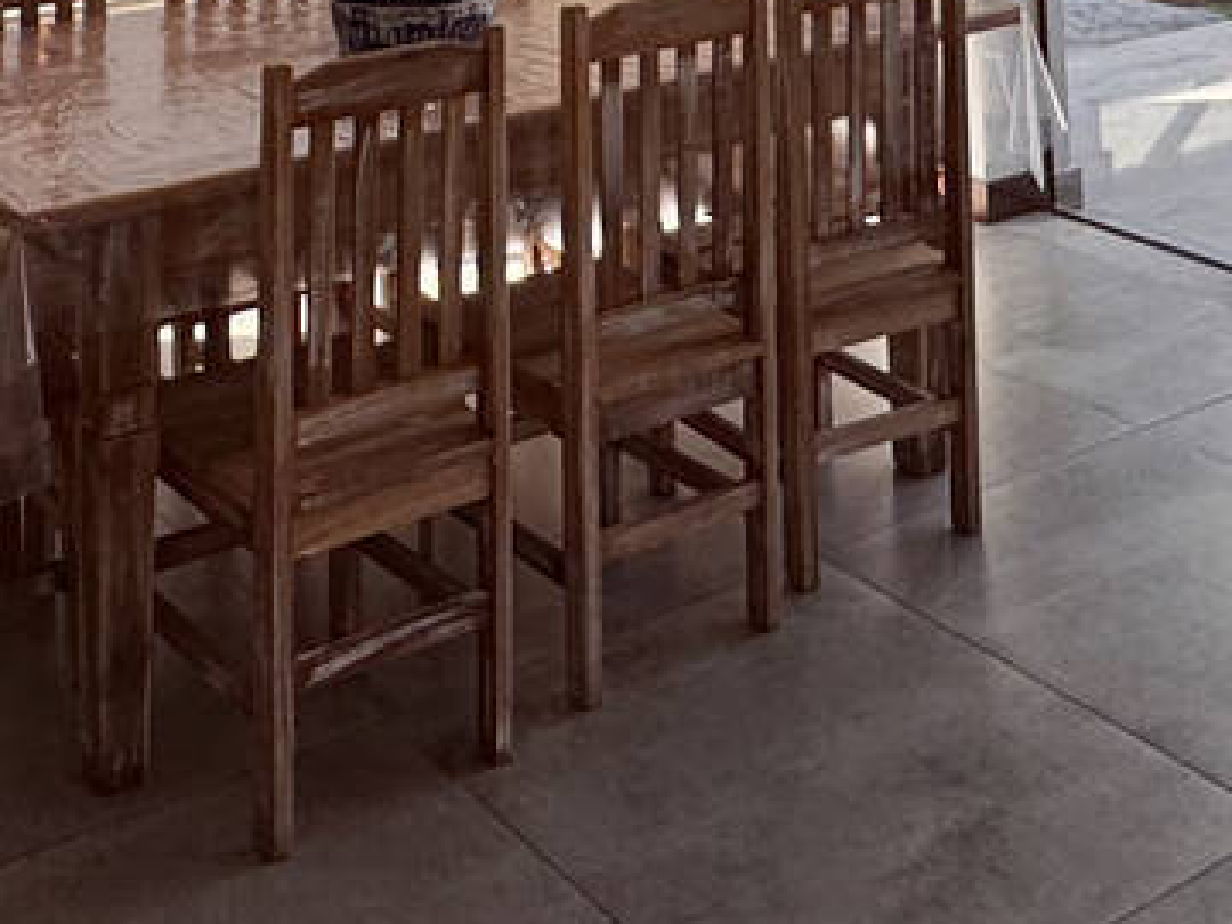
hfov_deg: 33.9
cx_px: 356
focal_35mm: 56
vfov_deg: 20.5
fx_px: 1993
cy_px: -613
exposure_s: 1/120
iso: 40
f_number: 2.2
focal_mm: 2.22
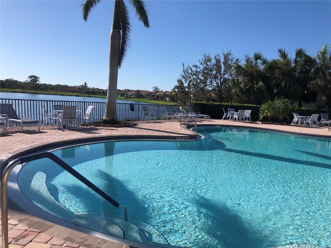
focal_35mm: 28
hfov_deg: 63.4
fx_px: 268
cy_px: 124
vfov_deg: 49.7
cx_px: 166
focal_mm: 3.99
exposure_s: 1/3003
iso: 20
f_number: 1.8
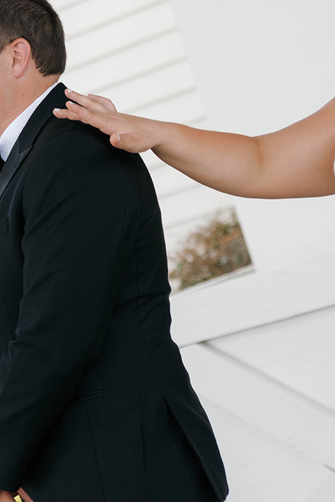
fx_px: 2022
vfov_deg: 14.1
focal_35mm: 145
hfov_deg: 9.5
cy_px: 204
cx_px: 168
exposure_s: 1/1000
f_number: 2.8
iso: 320
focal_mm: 69
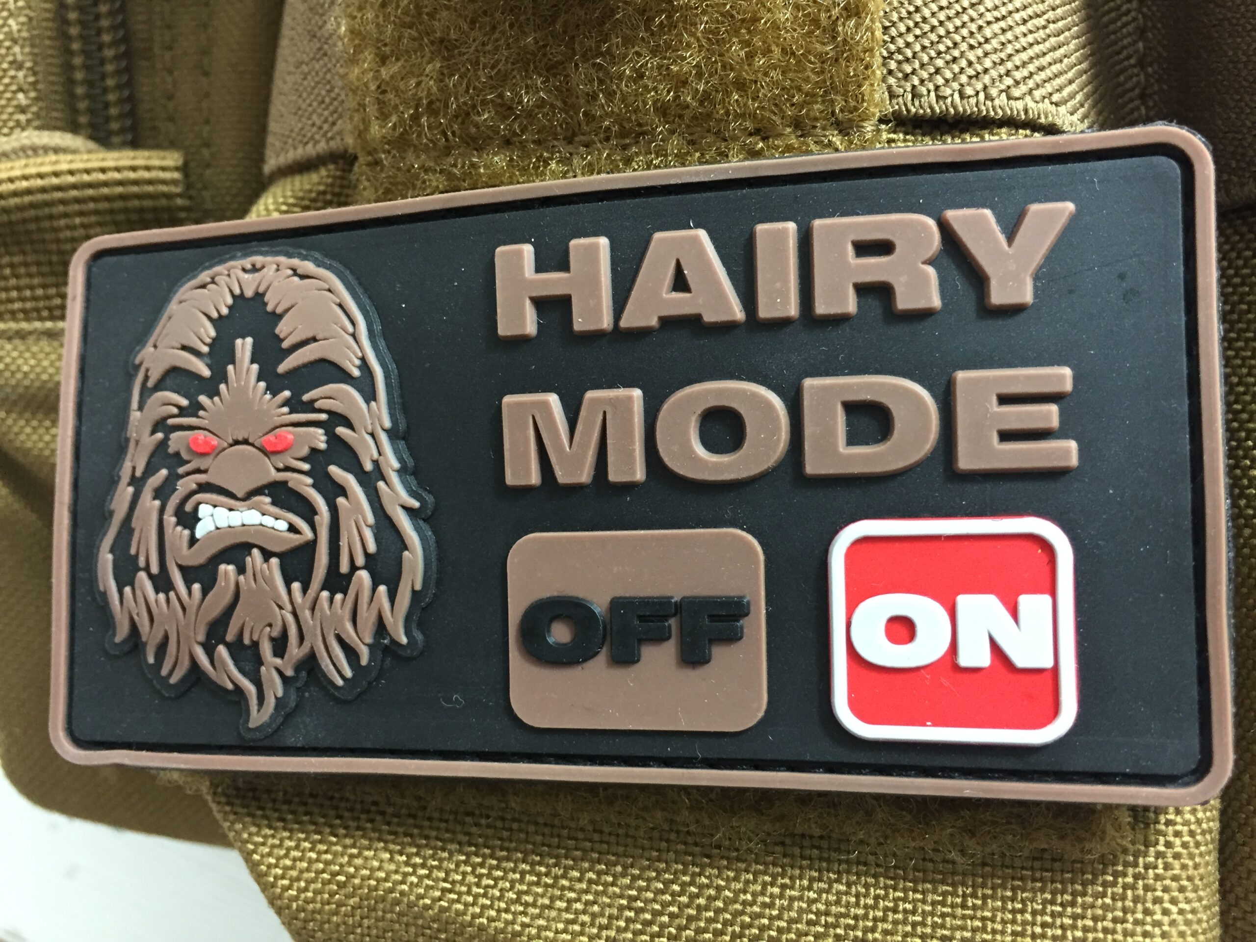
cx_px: 628
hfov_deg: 61.7
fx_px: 1052
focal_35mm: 29
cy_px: 471
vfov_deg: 48.2
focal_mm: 4.15
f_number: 2.2
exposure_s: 1/33
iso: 200
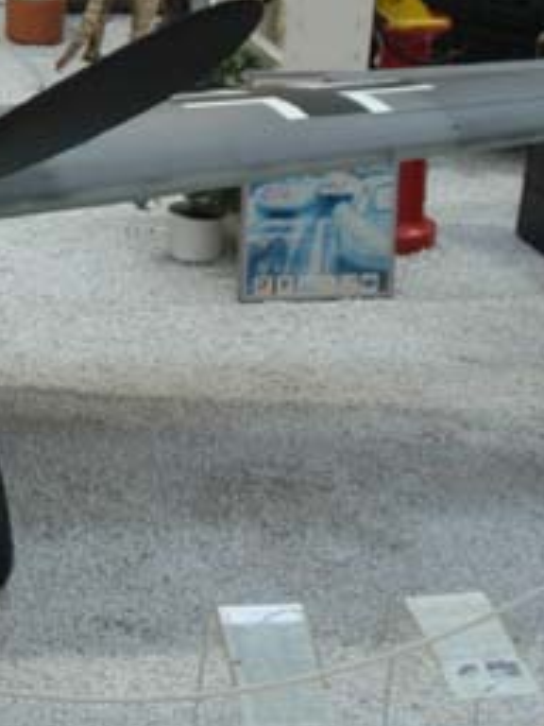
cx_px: -212
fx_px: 3017
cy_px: 51
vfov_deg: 13.6
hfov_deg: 10.0
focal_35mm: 144
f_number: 4.5
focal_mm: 32
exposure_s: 1/10
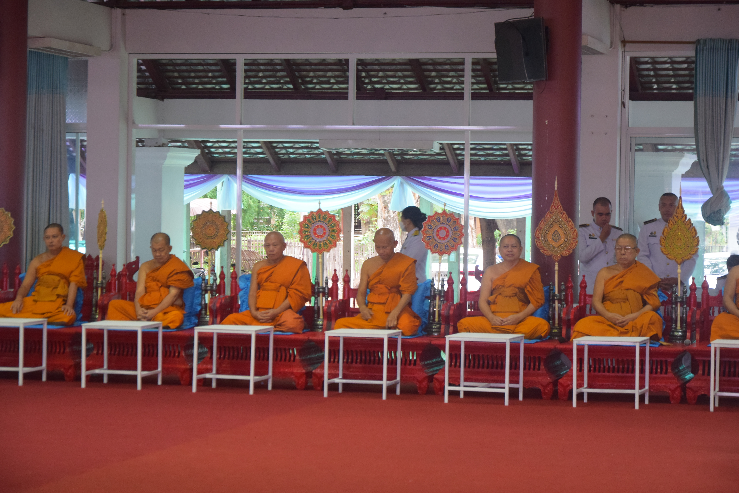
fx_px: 2156
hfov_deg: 19.5
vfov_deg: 13.0
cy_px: 246
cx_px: 370
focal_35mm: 105
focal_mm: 70
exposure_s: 1/40
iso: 2000
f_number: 5.3
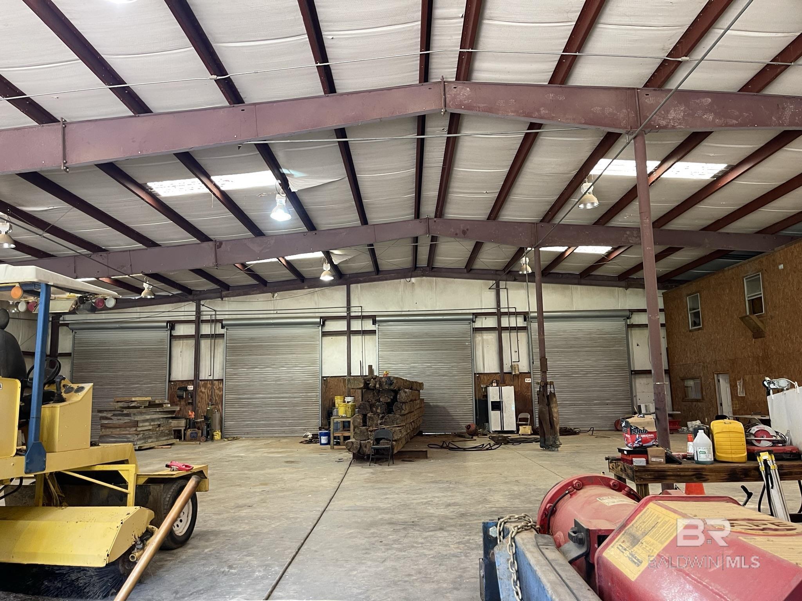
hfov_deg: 67.3
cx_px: 401
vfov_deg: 53.1
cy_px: 300
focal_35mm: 26
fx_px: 602
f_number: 1.6
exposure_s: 1/60
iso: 160
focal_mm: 5.1
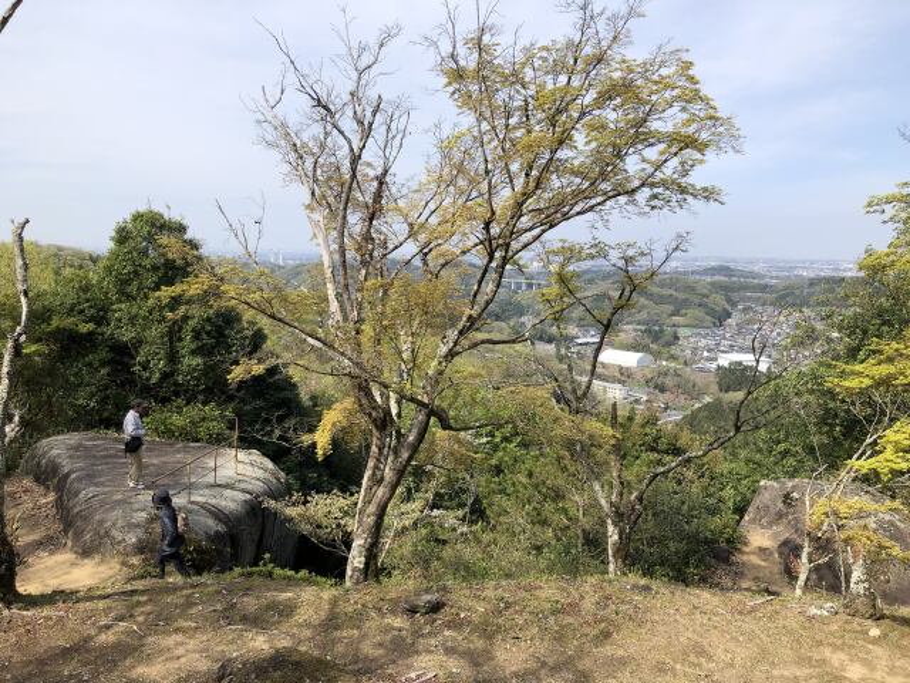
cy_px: 342
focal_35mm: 28
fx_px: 736
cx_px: 455
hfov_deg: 63.4
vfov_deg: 49.7
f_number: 1.8
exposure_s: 1/1715
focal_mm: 3.99
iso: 20
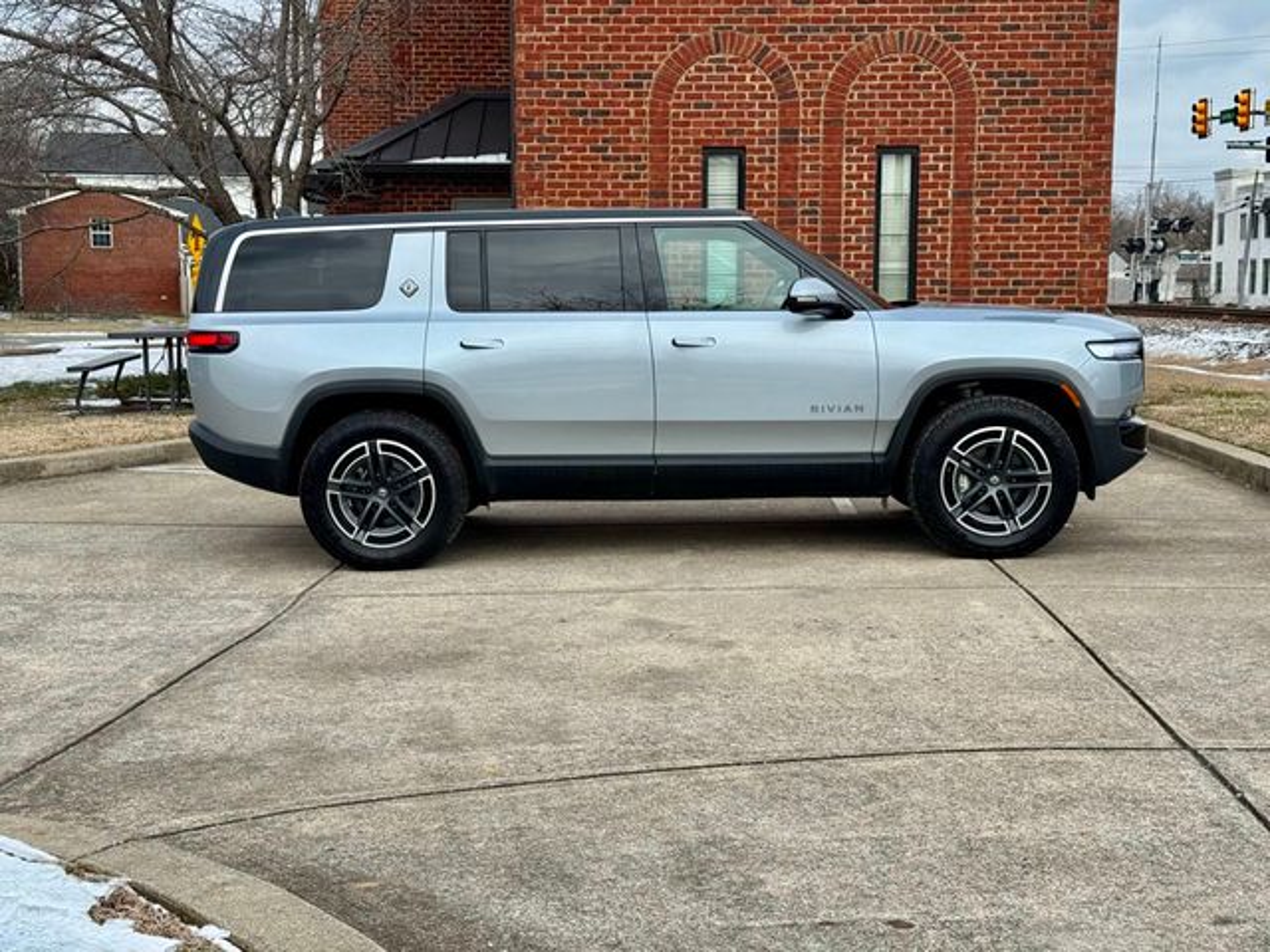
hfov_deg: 39.7
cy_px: 476
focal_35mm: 48
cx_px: 635
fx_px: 1761
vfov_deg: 30.3
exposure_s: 1/3425
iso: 64
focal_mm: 6.76
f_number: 1.78
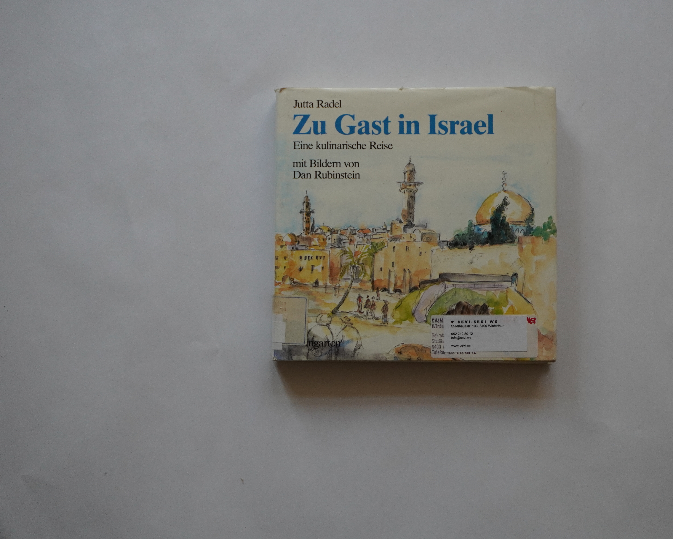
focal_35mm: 60
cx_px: 401
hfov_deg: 31.6
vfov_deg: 25.6
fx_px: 1186
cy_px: 268
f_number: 5.6
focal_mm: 35
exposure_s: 1/160
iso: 640
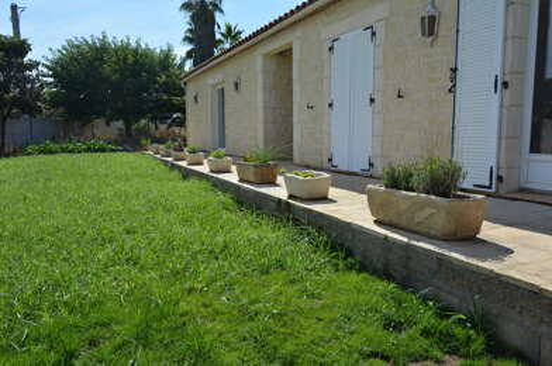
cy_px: 183
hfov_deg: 67.5
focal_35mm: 27
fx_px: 413
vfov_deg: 47.8
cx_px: 276
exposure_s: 1/250
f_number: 8
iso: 100
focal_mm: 18
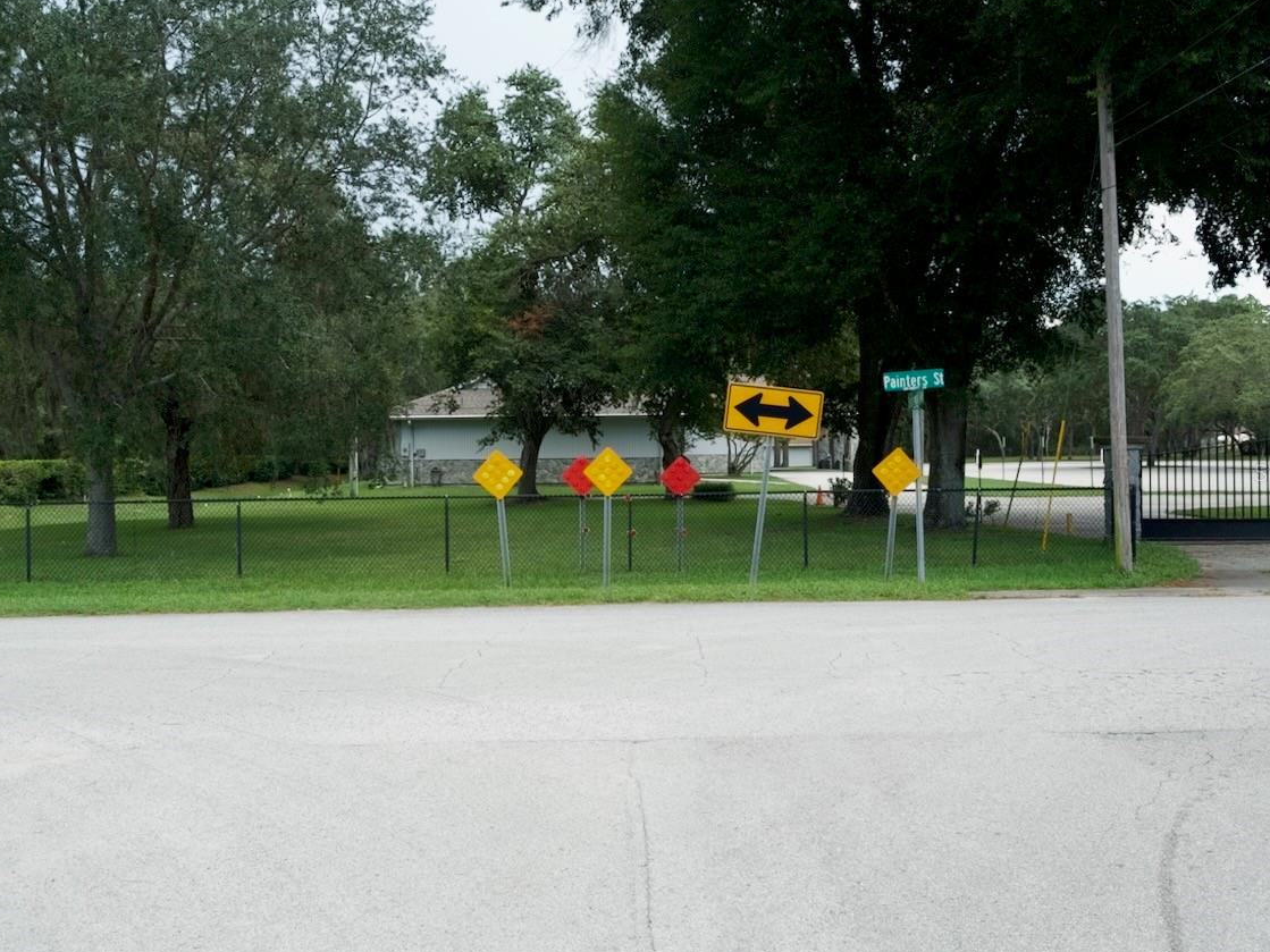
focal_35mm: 33
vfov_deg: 42.9
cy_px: 472
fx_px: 1211
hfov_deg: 55.4
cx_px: 636
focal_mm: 20
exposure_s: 1/100
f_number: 5
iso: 100
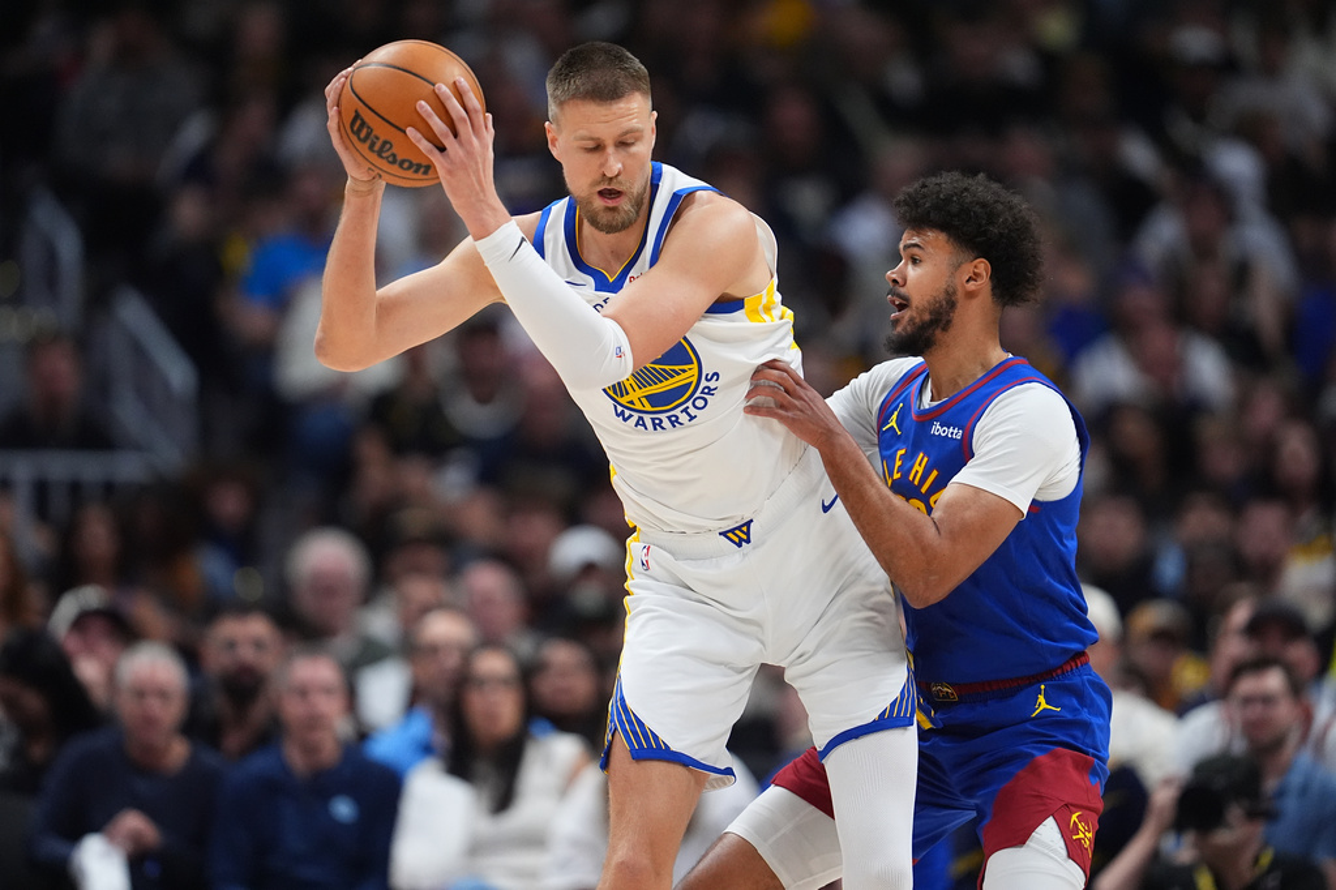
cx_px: 668
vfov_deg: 3.4
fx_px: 14839
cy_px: 445
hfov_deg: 5.2
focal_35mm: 400
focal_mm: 400
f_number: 3.2
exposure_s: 1/2000
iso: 5000
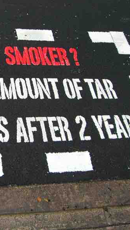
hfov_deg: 20.9
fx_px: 343
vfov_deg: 37.2
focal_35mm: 56
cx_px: 4
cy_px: 114
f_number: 2.7
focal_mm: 6.2
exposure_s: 1/200
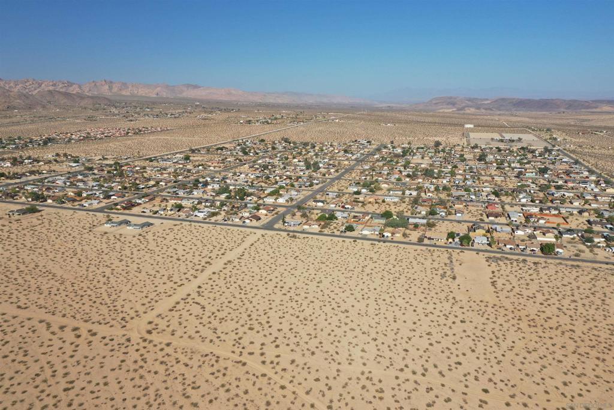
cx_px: 307
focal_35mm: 28
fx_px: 478
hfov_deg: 65.5
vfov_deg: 46.4
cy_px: 205
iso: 100
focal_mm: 10.26
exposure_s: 1/320
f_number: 5.6
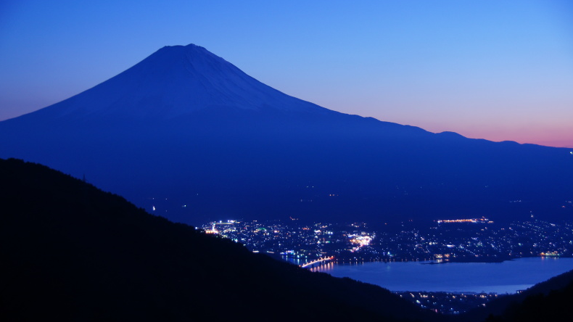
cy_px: 180
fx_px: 1087
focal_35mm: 72
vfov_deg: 16.9
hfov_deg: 29.5
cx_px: 285
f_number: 4.5
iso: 200
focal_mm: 45
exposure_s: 4
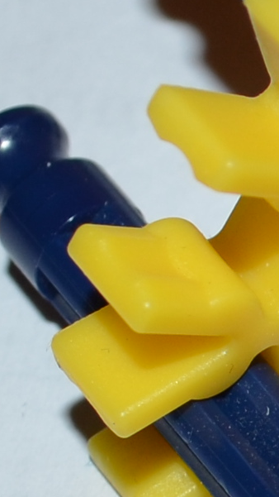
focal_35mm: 283
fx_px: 3723
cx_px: 724
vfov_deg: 7.6
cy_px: 380
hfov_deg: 4.2
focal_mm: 22
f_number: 5.6
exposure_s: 1/30
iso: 200
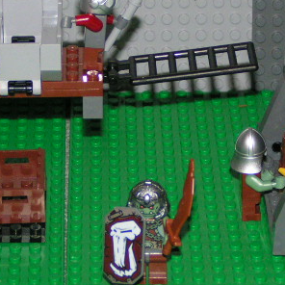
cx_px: 156
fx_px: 1760
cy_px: 144
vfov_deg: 9.3
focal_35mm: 189
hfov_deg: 9.3
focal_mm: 15.2
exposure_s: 1/100
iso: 200
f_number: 3.5
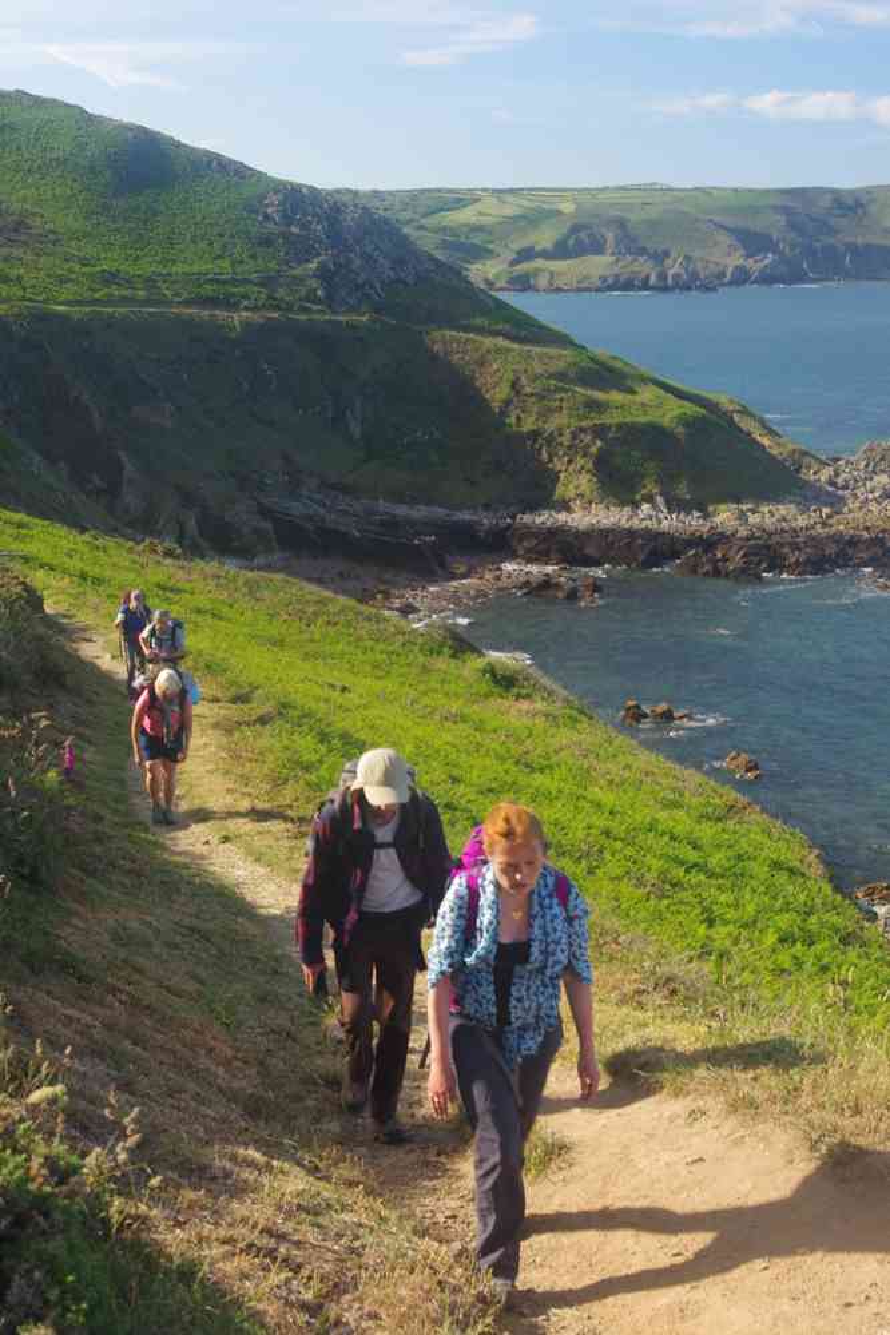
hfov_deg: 25.8
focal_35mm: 52
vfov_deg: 37.9
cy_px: 668
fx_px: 1947
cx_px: 445
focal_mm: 35
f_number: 8
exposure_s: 1/60
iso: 200
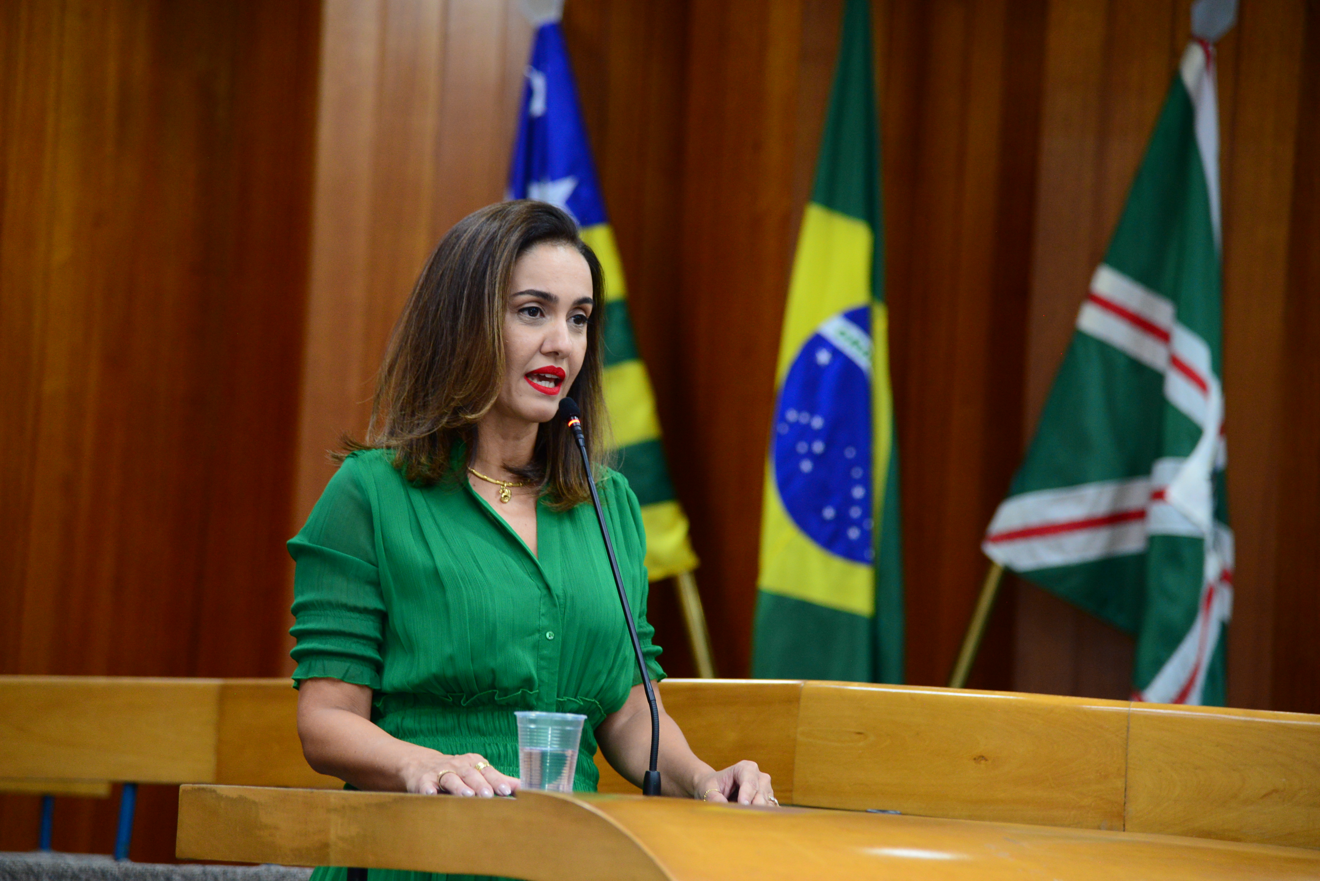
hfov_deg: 17.1
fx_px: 4401
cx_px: 660
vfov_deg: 11.4
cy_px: 440
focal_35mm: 120
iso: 2500
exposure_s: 1/80
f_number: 4.5
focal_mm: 120
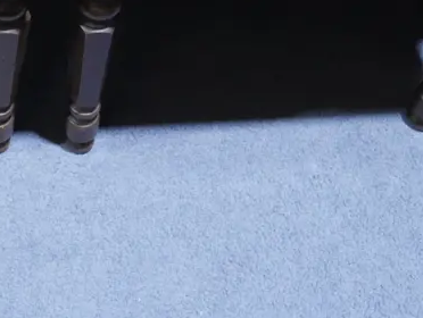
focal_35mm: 99
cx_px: -3
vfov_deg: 14.6
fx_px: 1211
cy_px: -38
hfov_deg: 19.2
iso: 800
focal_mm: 18
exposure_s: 1/60
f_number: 4
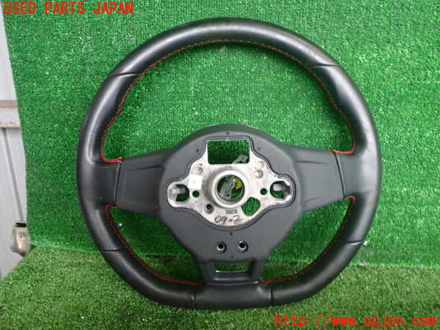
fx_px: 381
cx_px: 220
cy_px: 165
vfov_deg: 46.8
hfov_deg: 60.0
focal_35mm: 30
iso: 250
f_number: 2.3
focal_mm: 5.4
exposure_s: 1/60
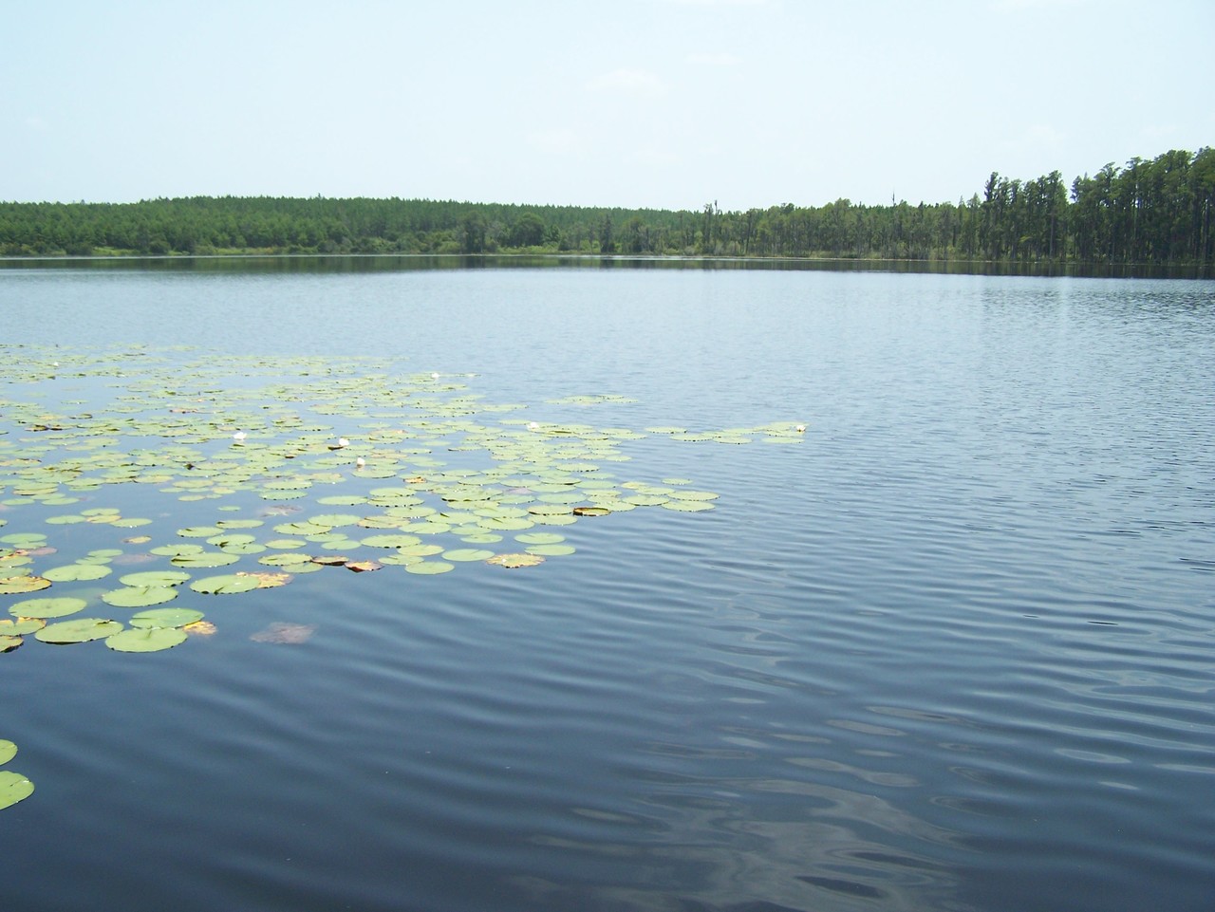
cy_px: 456
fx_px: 1334
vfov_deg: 37.7
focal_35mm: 38
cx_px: 608
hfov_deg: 49.0
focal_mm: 6.3
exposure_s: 1/1000
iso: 80
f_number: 3.2
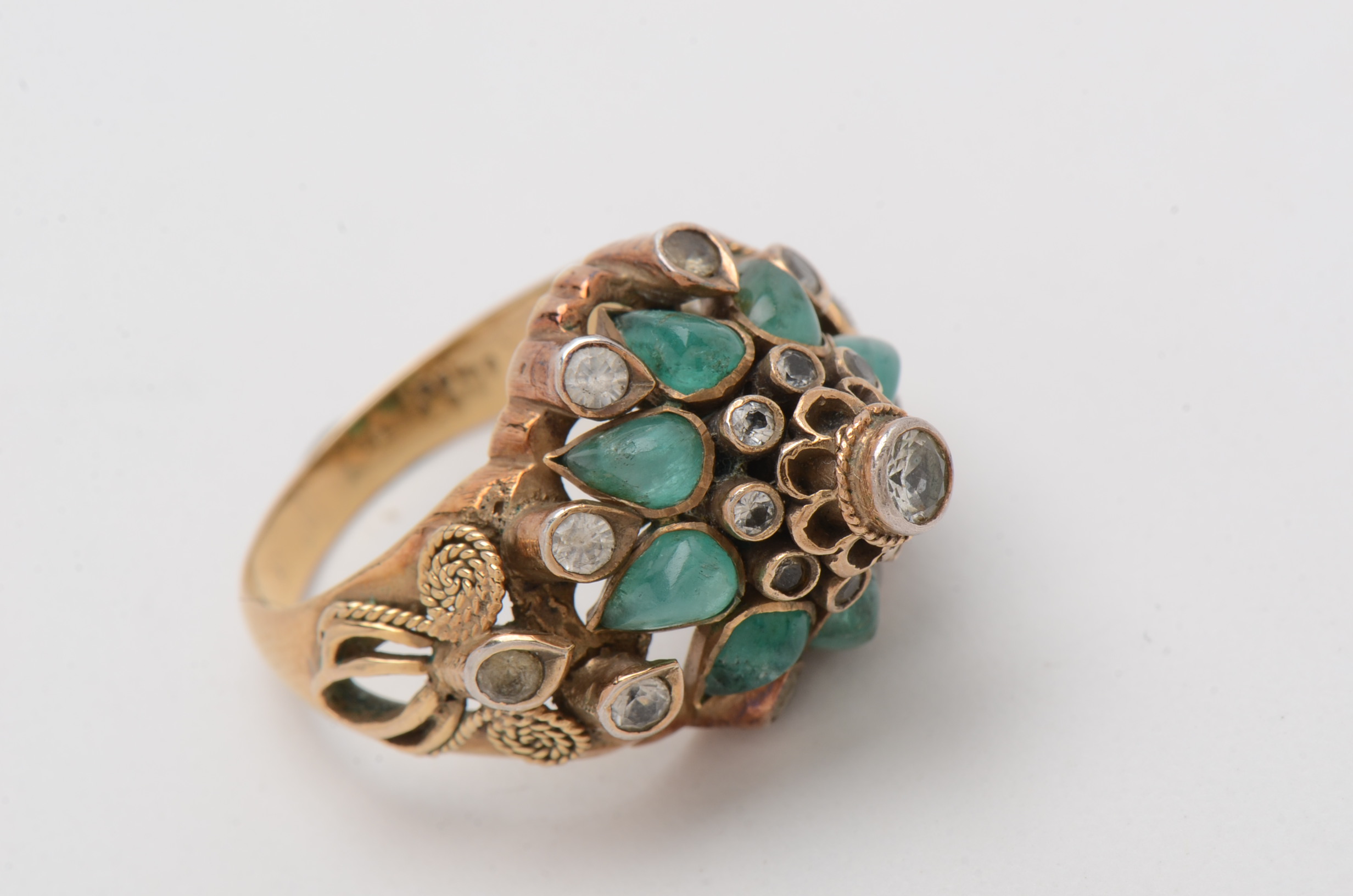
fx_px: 4782
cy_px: 448
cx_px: 676
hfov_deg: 16.1
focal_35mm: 128
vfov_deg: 10.7
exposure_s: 1/125
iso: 200
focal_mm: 85
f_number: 18
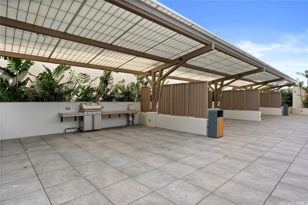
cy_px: 102
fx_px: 164
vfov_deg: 64.0
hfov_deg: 86.3
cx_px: 154
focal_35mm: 19
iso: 100
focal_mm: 19.2
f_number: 8
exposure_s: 1/25
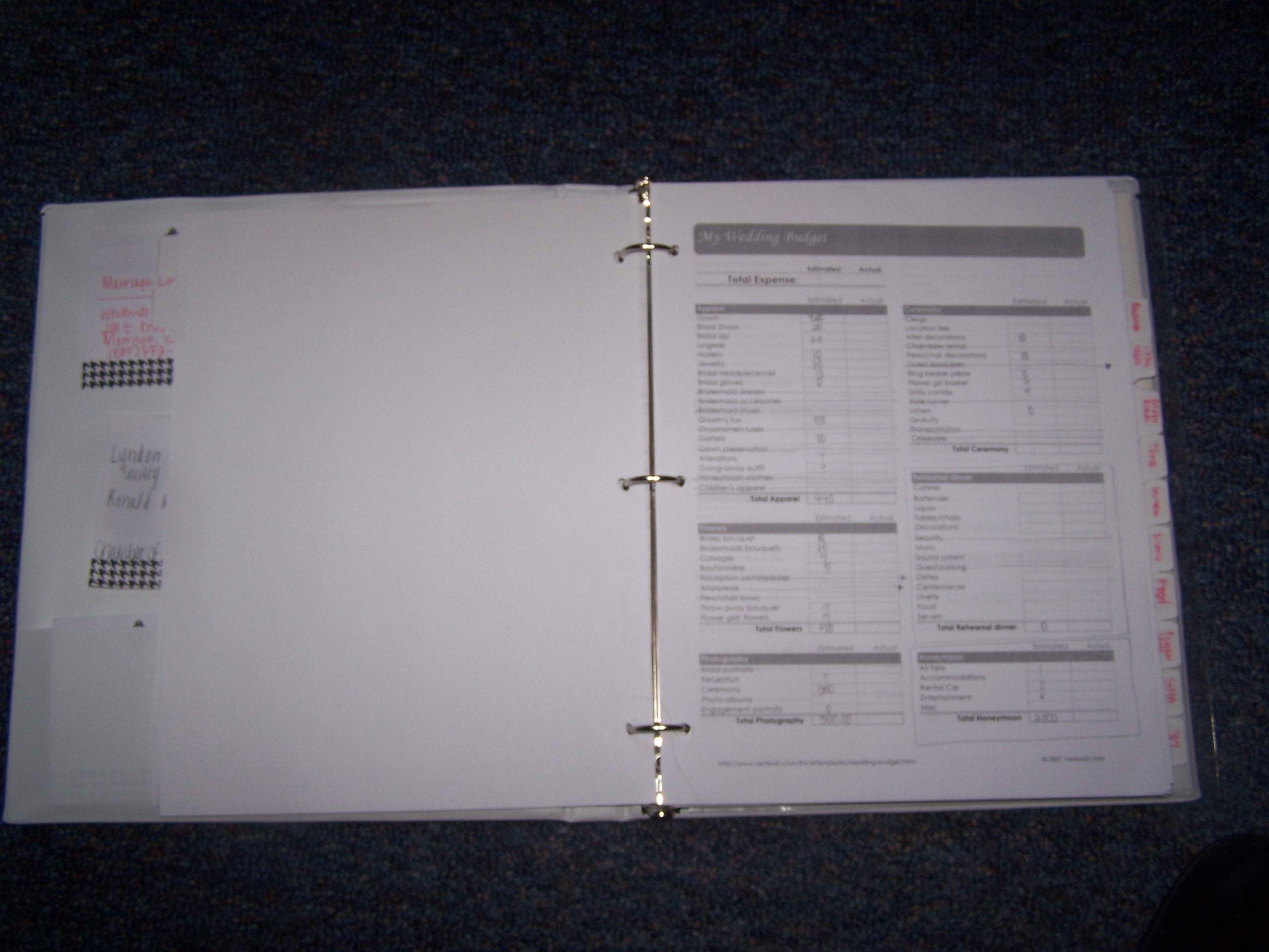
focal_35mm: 38
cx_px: 634
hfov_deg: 49.0
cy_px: 476
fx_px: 1393
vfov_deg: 37.7
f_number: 2.8
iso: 80
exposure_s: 1/60
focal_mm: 6.3
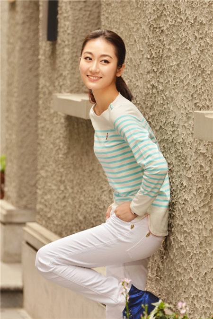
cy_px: 160
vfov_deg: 15.8
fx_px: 1152
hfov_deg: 10.6
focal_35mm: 130
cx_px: 106
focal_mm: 130
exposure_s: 1/125
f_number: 4.5
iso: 200
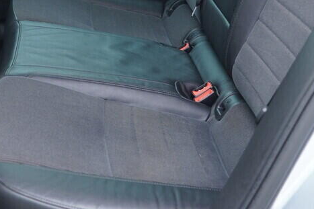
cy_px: -13
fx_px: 689
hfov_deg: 25.7
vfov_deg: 16.8
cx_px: 136
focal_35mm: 79
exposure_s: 1/40
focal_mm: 24
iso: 320
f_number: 2.8
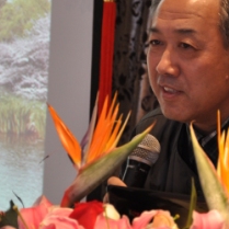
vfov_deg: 8.0
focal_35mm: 218
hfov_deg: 8.0
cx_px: 141
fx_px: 1632
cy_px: 75
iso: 640
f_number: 5.3
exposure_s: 1/30
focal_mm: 80
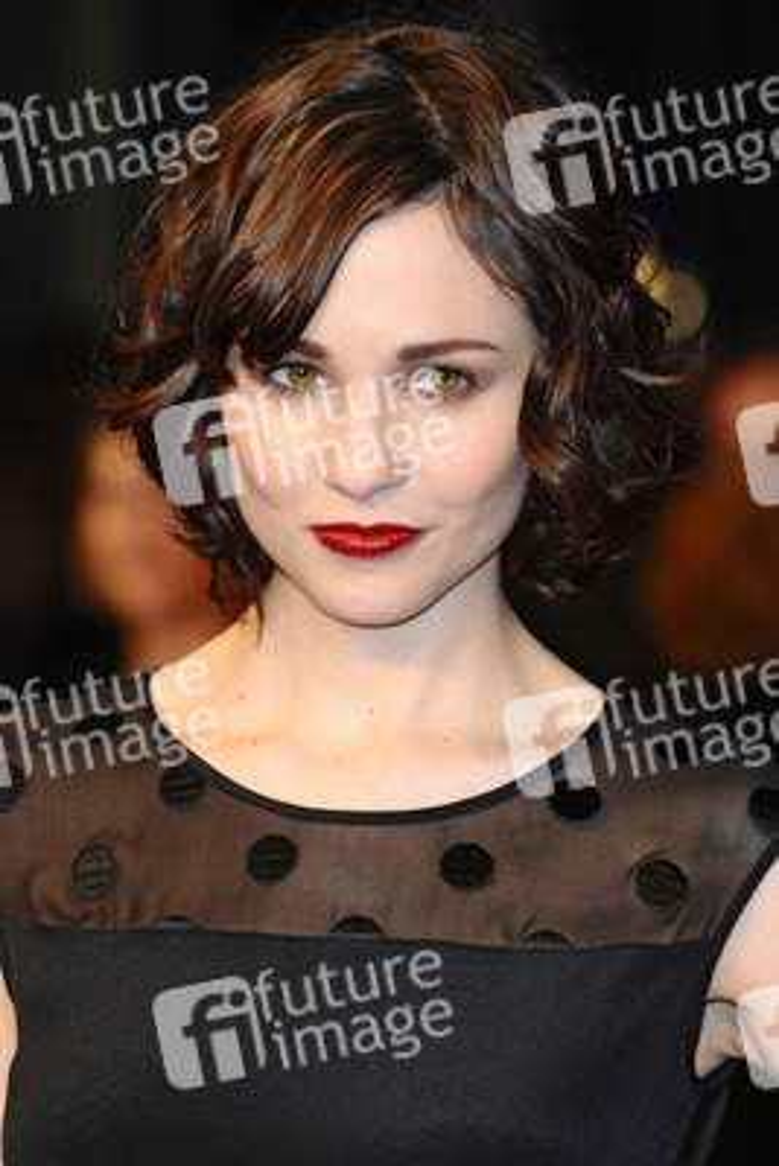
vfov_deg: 9.5
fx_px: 7053
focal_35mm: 218
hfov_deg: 6.3
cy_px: 583
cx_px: 390
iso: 320
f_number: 4.5
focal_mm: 145
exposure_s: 1/200
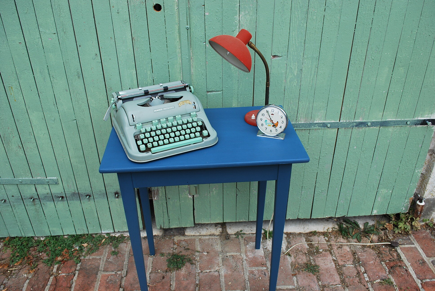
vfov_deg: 43.7
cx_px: 218
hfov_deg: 61.9
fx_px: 363
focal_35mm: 30
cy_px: 146
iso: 140
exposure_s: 1/125
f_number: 5.6
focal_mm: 20
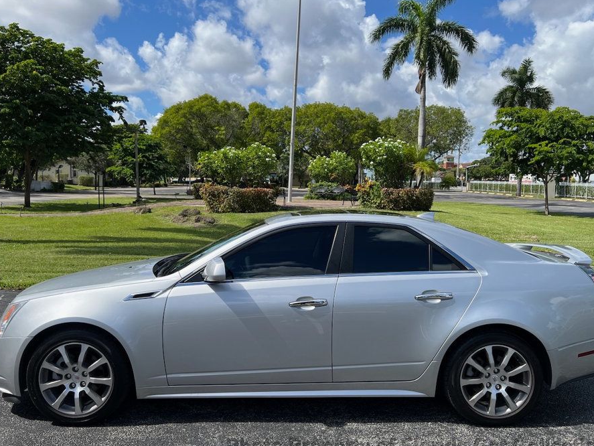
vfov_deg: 46.8
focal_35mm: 30
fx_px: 515
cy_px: 212
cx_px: 301
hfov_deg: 59.9
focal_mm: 5.7
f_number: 1.5
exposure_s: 1/3968
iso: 50
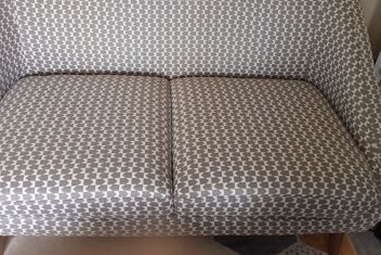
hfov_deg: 55.8
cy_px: 91
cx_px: 184
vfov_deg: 38.6
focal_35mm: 34
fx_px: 360
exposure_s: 1/33.3
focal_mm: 5.24
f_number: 1.7
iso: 1043
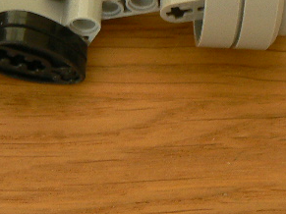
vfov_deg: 13.2
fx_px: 908
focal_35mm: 110
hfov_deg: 17.8
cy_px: -13
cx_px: 78
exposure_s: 2.5
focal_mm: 6.1
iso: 100
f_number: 4.5
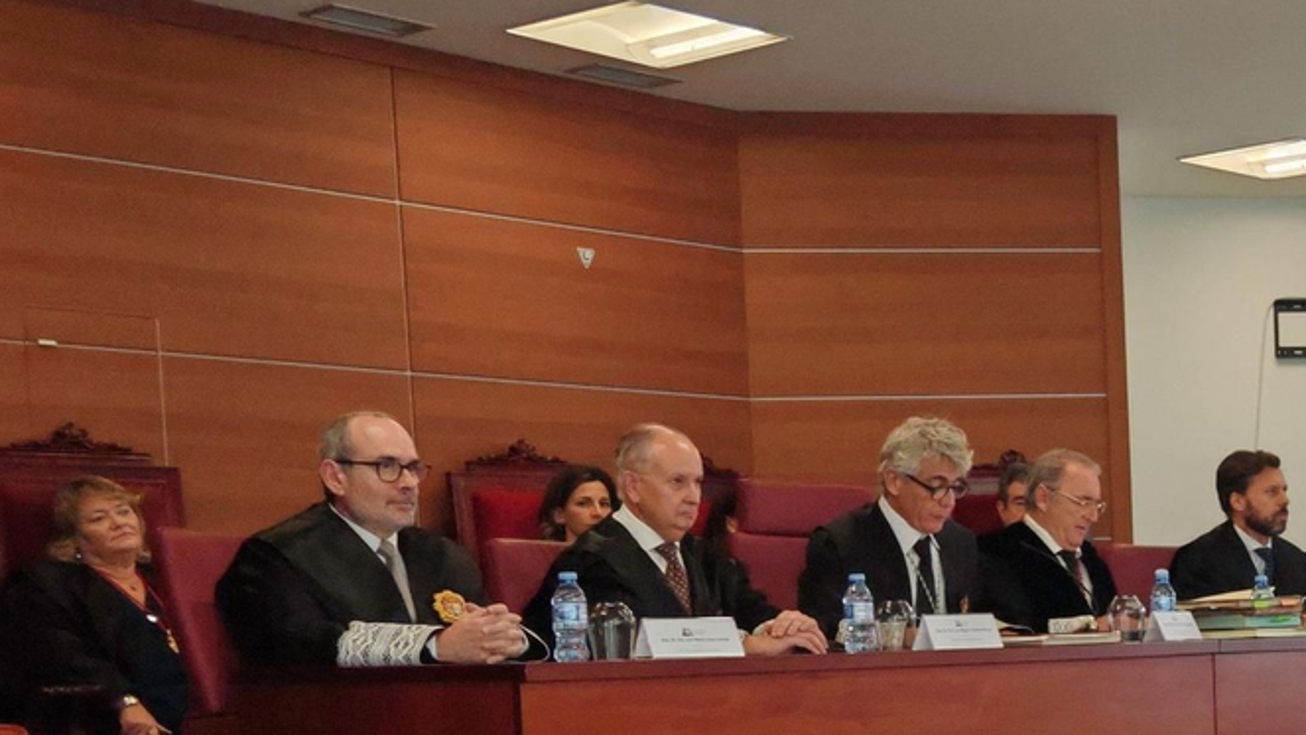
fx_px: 2459
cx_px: 1343
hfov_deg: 27.8
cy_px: 796
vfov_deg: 16.5
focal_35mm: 71
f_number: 1.9
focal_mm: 6.67
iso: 100
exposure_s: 1/100
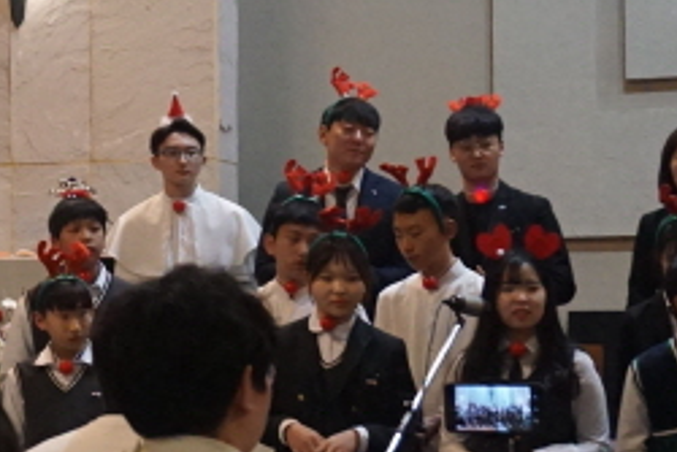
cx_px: -114
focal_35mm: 141
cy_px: 120
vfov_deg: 9.7
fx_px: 2654
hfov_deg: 14.1
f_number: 4
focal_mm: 23
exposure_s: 1/125
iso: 3200
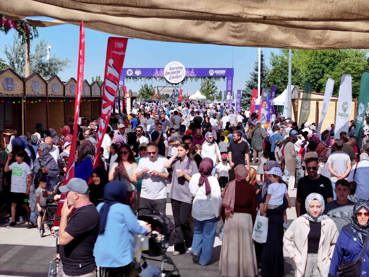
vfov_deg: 21.0
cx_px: 184
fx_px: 746
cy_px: 138
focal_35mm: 70
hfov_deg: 27.8
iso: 140
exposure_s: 1/25
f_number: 2.8
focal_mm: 19.35
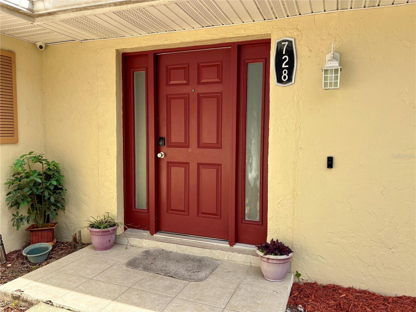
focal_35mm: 26
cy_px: 156
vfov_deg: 53.1
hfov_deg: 67.3
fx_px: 312
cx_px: 208
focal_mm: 5.96
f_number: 1.6
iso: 50
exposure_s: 1/1953
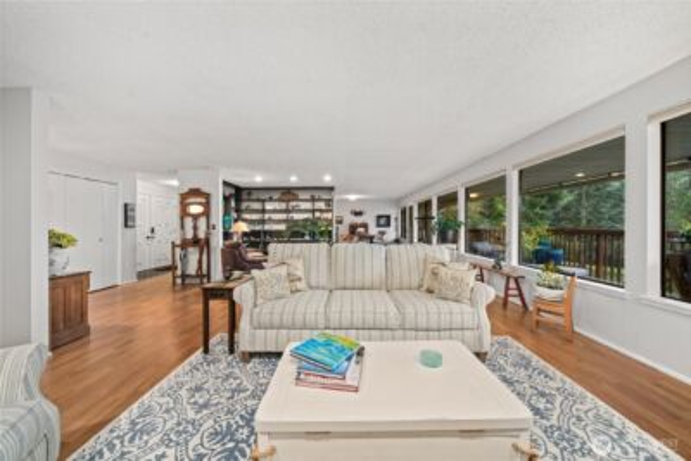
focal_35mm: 12
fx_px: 230
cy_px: 230
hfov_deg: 112.6
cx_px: 346
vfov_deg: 90.1
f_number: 6.7
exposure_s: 1/4
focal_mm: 12
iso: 1000
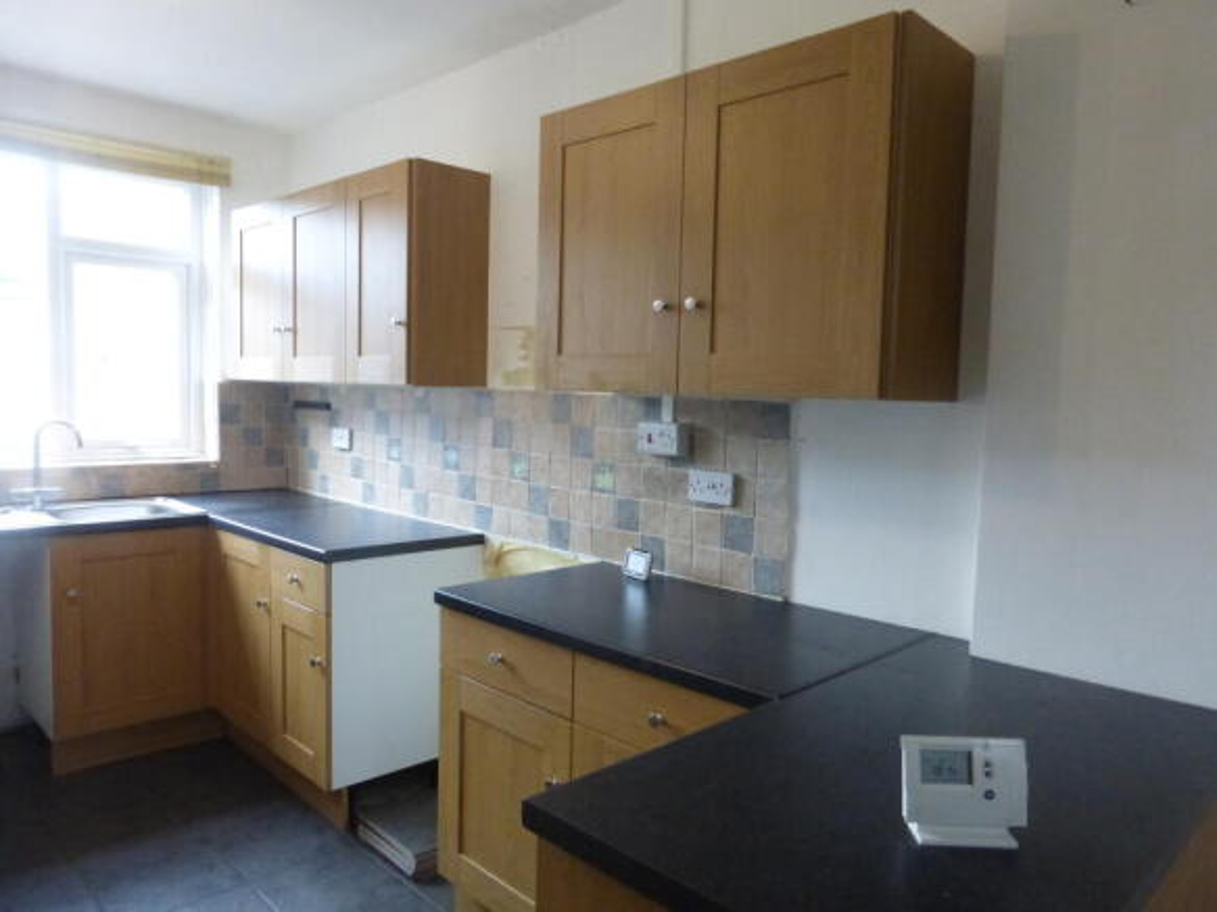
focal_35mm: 24
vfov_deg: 56.8
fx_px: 844
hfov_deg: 71.6
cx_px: 608
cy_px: 456
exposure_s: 1/80
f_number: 3.3
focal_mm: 4.3
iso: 800
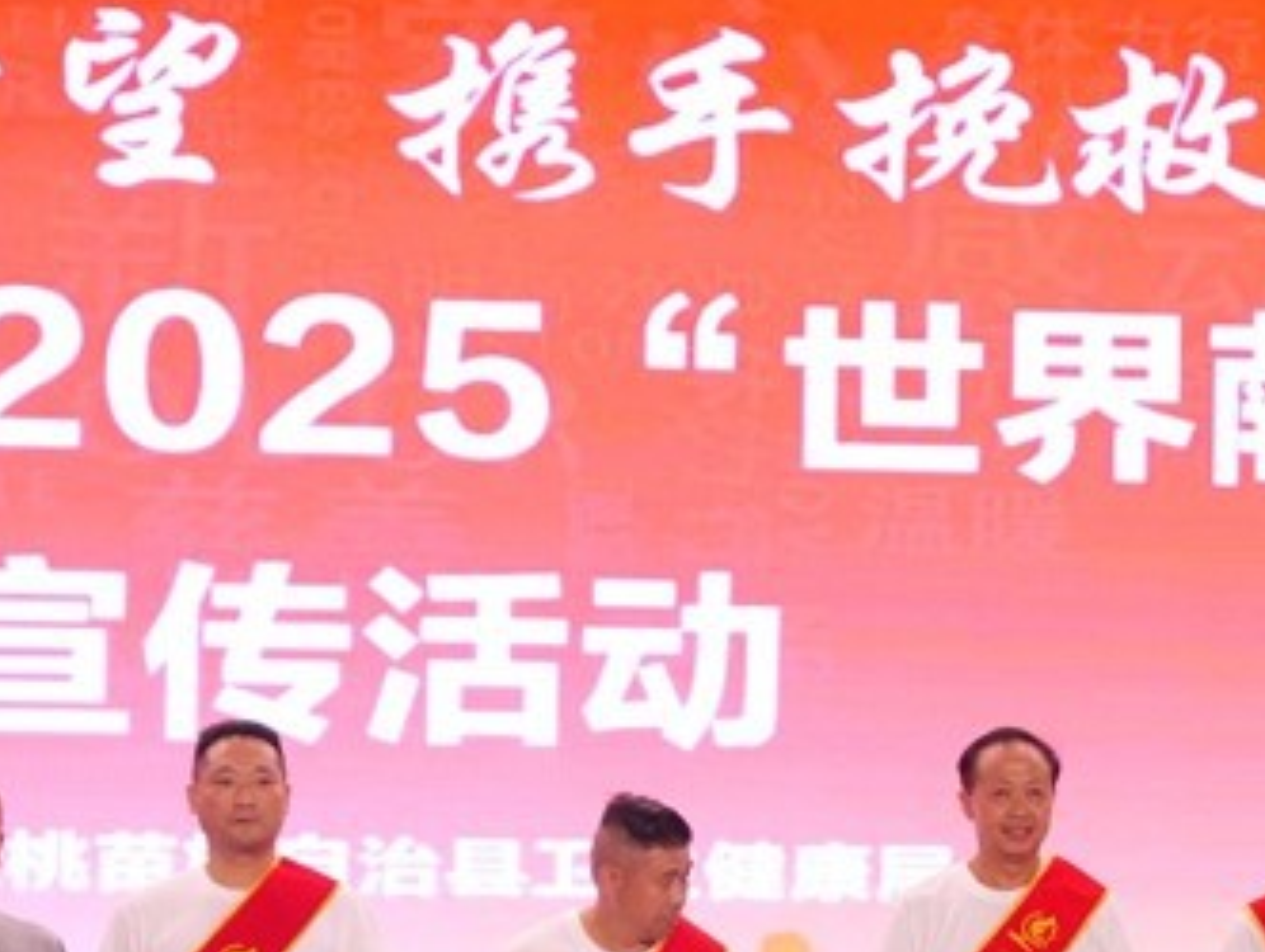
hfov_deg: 10.7
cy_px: 798
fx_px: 6697
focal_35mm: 183
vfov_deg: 8.1
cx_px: 1090
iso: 1250
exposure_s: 1/100
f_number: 3.9
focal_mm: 38
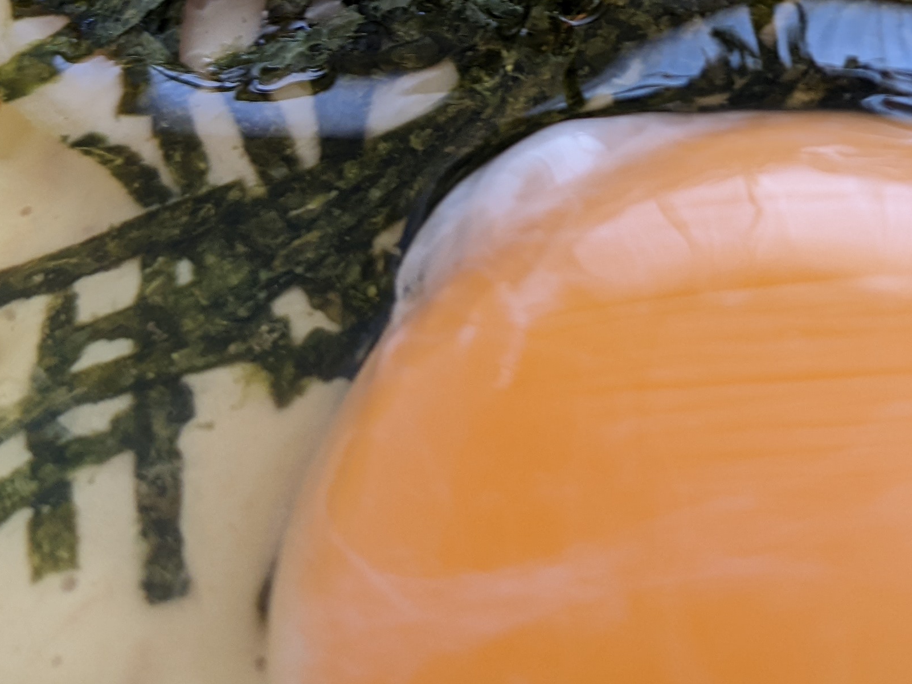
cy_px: -127
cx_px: 723
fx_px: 1792
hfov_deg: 28.0
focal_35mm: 68
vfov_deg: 20.3
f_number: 1.73
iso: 55
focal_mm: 4.38
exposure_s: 1/25.3
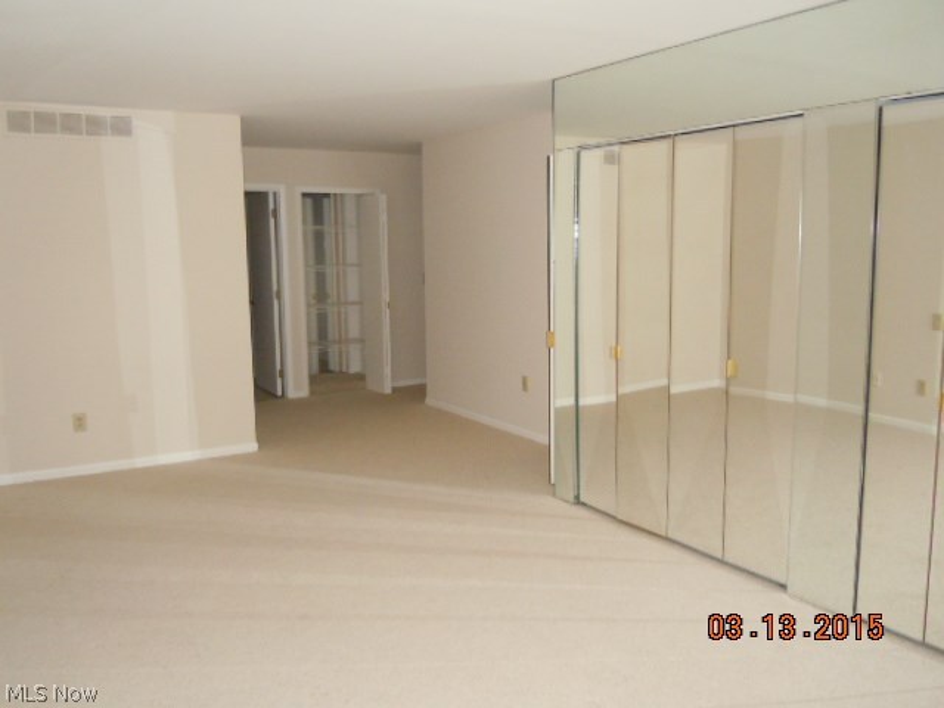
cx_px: 472
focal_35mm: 30
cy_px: 354
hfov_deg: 60.0
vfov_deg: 46.8
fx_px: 818
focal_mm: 5.4
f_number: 3.5
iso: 640
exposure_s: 1/30
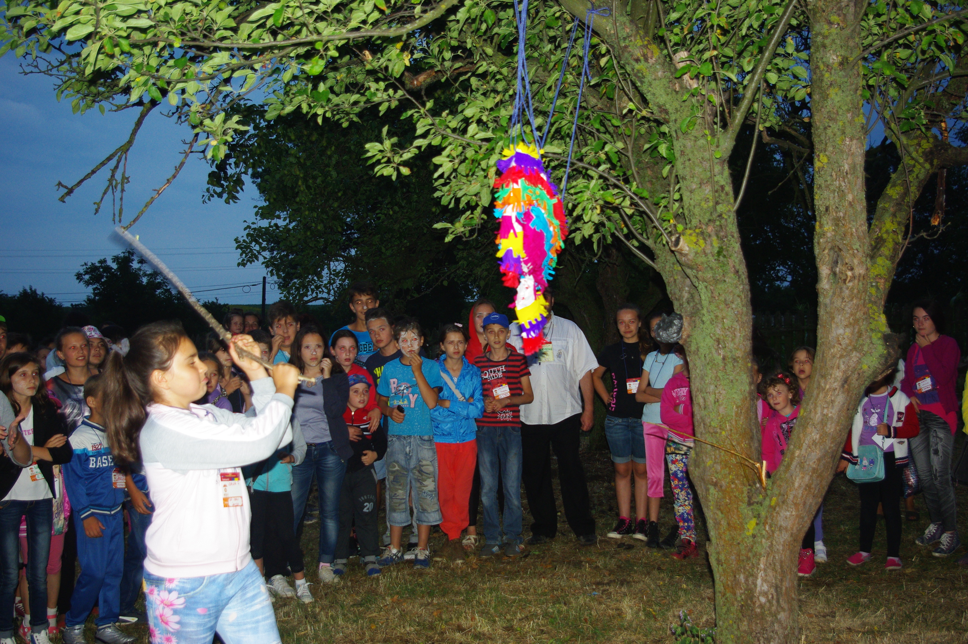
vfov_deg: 31.8
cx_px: 484
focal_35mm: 42
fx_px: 1128
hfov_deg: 46.4
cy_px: 322
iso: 400
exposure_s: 1/45
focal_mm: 28
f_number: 4
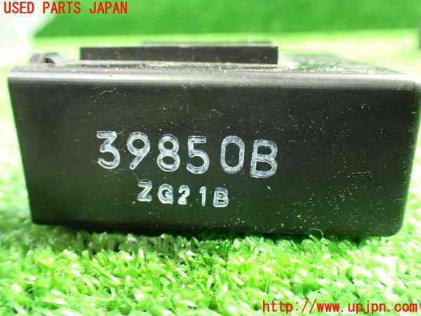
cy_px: 158
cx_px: 210
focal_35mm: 30
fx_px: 365
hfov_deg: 60.0
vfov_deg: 46.8
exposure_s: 1/15
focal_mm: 5.4
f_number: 2.3
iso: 1600
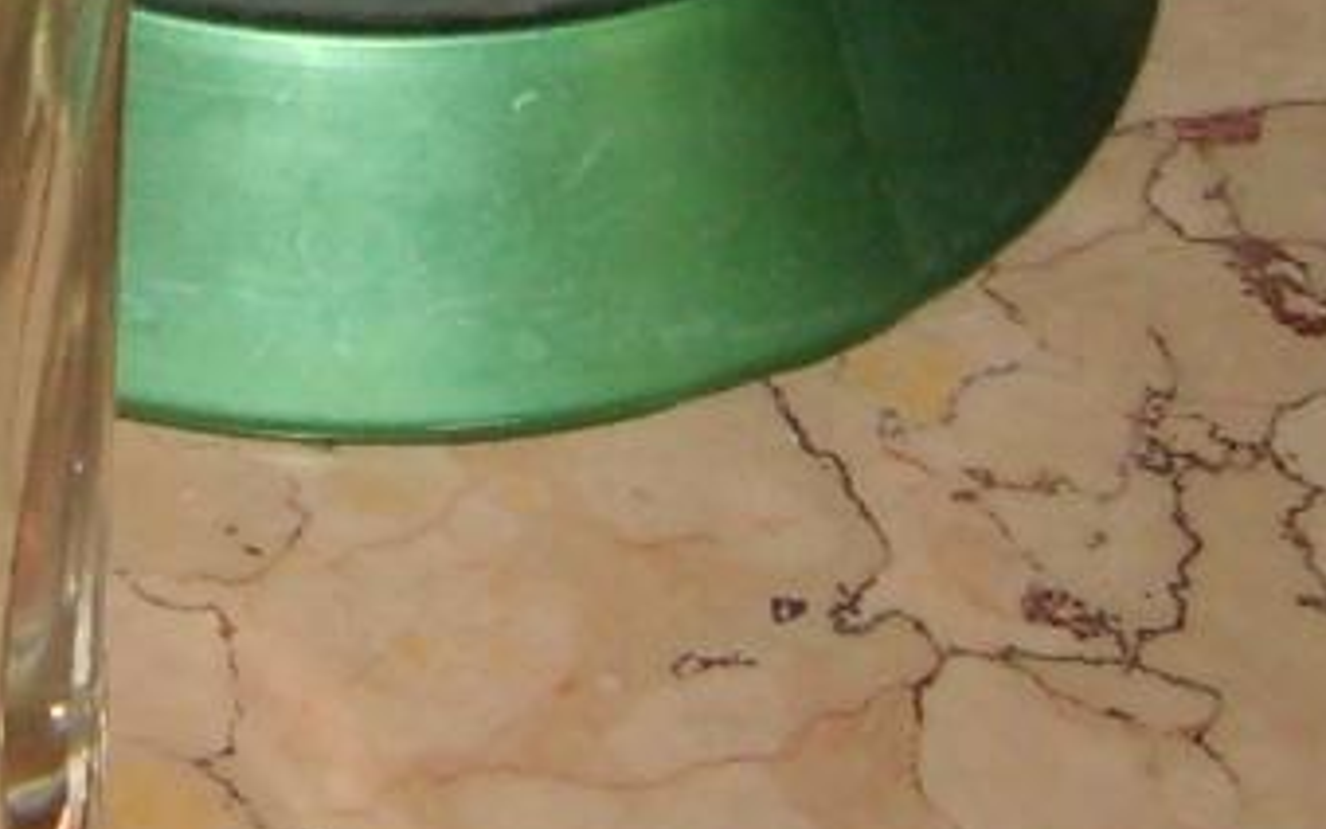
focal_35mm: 175
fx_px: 6325
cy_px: -458
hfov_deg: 11.6
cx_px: -450
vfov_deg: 7.4
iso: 100
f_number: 2.8
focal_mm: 5.8
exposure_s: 1/45
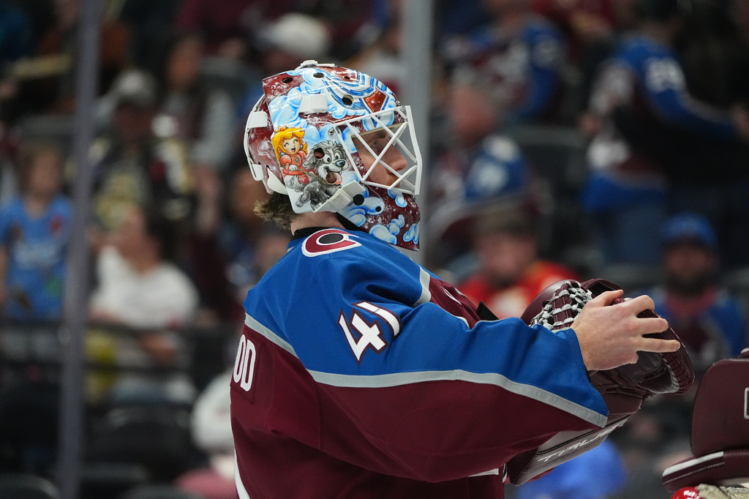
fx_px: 6801
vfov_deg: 4.2
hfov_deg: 6.3
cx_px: 374
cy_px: 250
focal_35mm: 327
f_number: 5.6
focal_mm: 327
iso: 8000
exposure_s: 1/1600
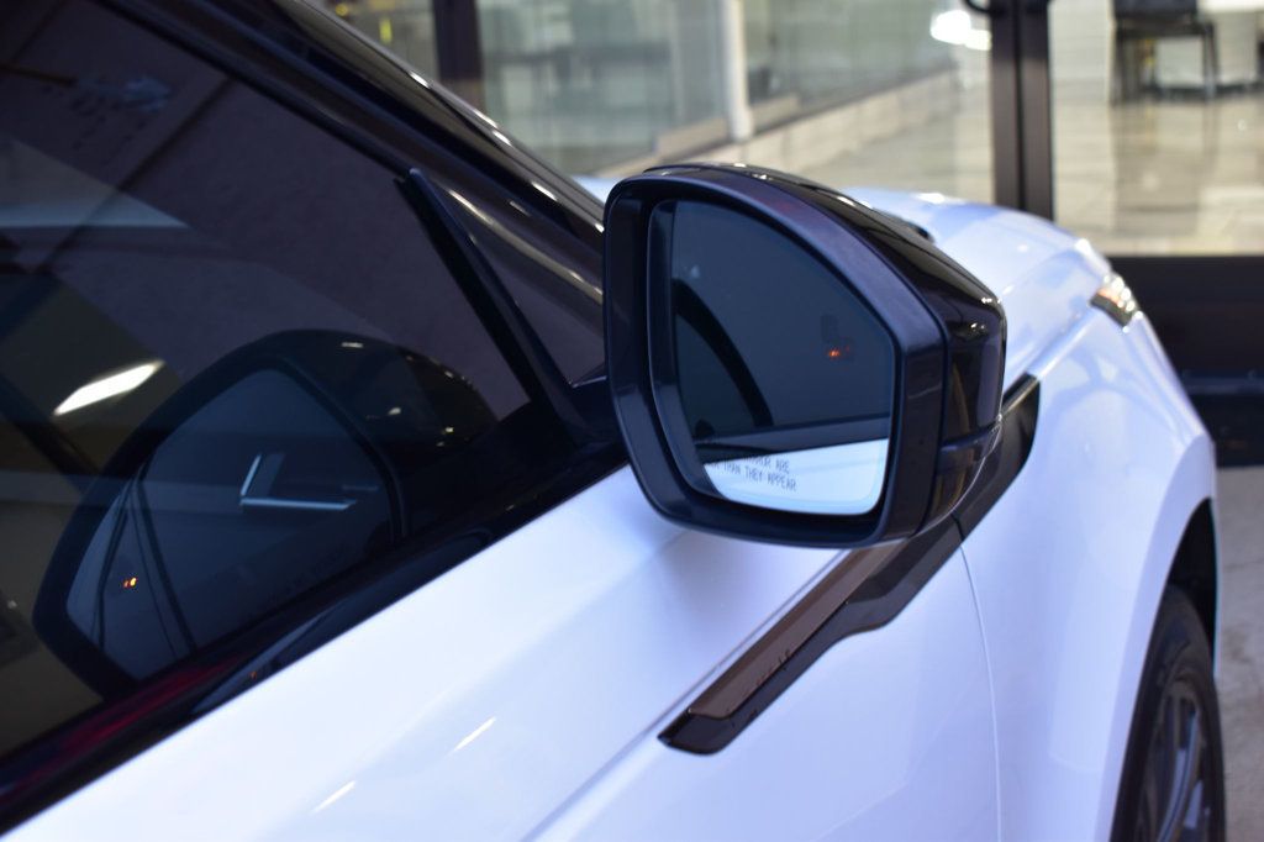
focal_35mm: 57
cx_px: 632
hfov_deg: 35.1
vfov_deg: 23.8
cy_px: 421
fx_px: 2001
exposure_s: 1/20
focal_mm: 38
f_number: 6.3
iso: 400
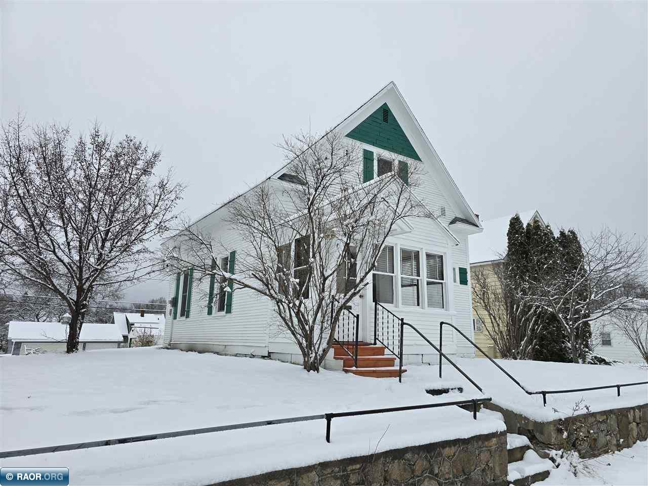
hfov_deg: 73.9
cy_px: 243
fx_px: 431
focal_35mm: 23
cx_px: 324
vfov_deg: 58.9
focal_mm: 6.3
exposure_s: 1/282
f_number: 1.7
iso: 12
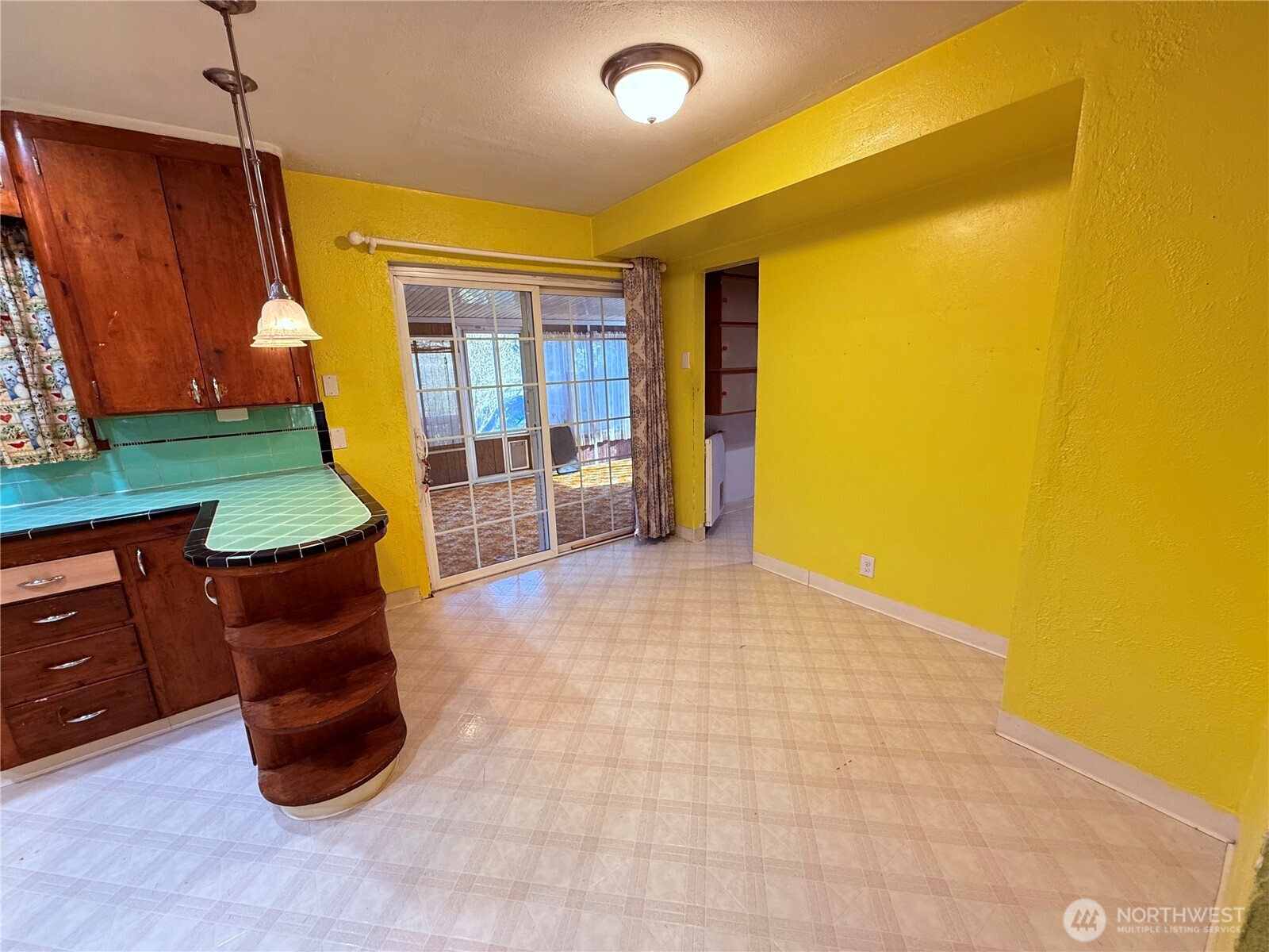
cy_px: 476
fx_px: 513
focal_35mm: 14
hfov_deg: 102.1
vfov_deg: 85.7
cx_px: 634
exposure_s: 1/60
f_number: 2.2
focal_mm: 2.22
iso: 200
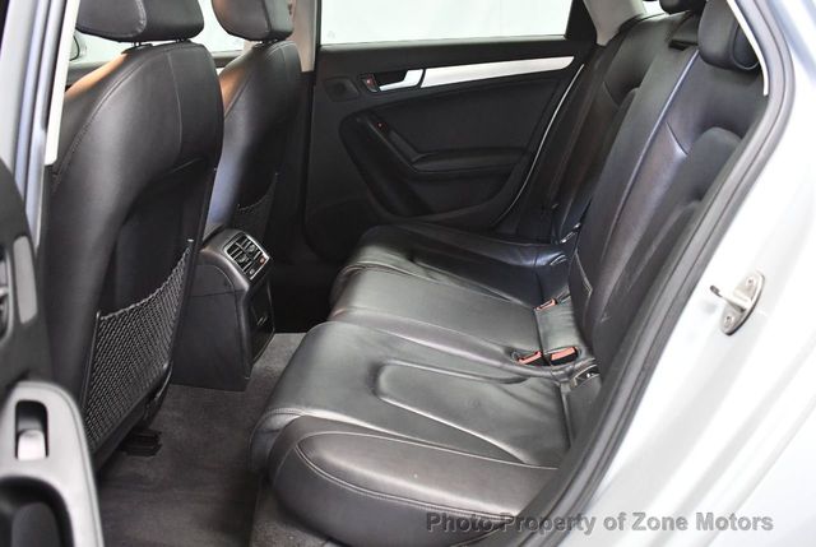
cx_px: 408
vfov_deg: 37.0
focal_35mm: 36
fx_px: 817
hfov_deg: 53.1
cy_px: 274
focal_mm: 18
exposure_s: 1/60
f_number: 3.5
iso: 4000
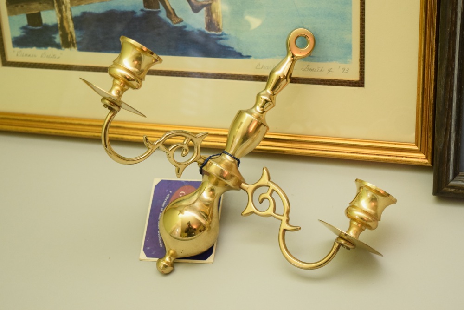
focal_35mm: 69
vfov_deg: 19.7
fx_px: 889
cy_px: 155
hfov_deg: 29.2
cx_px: 232
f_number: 5
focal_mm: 46
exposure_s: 1/60
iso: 2200
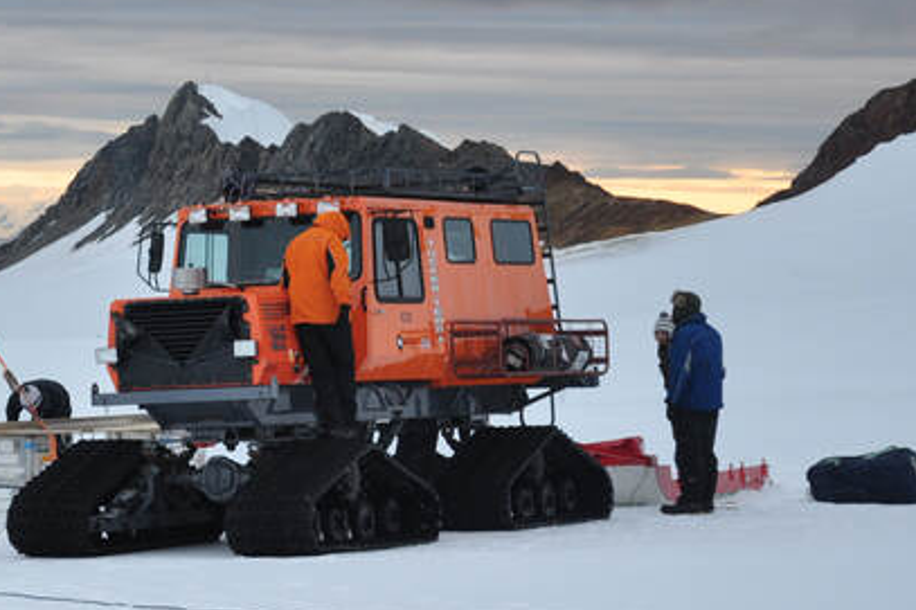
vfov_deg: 9.0
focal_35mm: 153
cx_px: -14
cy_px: 179
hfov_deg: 13.2
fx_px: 3891
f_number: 8
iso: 400
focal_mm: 50
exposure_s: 1/50
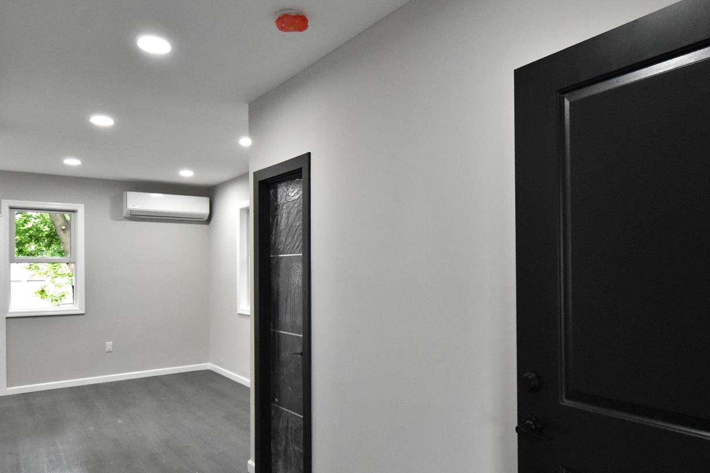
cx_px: 367
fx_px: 493
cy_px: 266
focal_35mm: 25
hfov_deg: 71.5
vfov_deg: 51.1
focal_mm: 10
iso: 4000
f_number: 4.5
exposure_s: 1/160
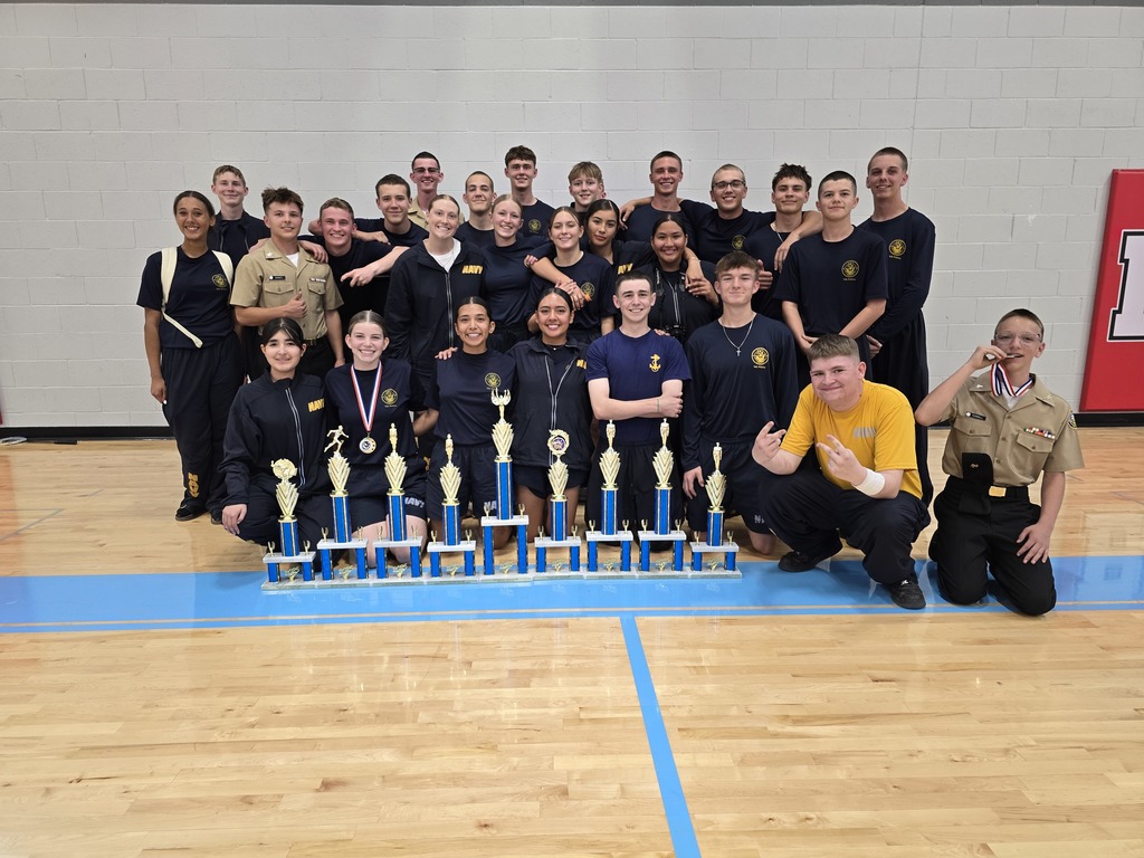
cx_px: 572
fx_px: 760
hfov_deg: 73.9
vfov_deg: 58.9
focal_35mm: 23
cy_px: 429
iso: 160
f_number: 1.7
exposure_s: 1/120
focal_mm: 6.3
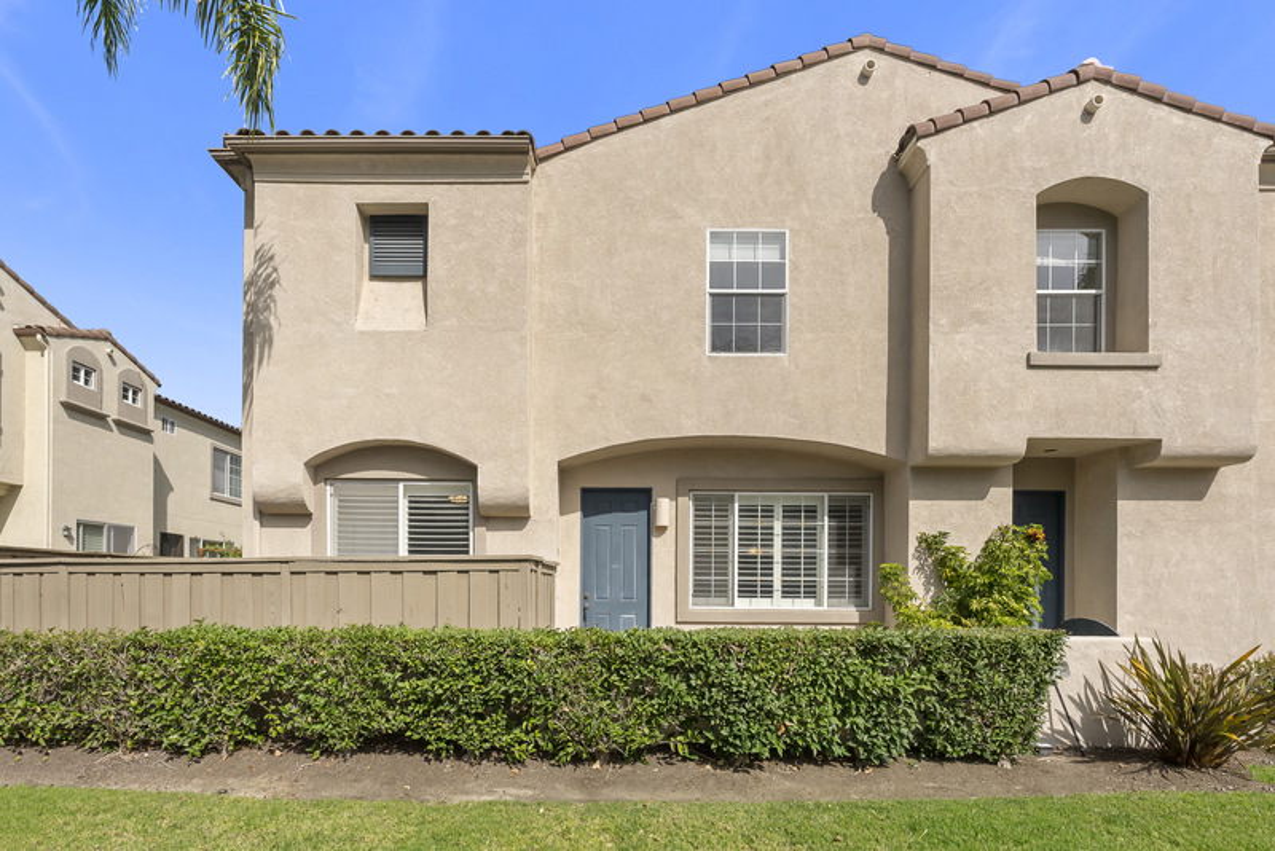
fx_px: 567
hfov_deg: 96.7
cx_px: 638
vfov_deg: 73.8
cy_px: 426
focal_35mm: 16
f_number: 8
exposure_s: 1/500
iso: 500
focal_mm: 16
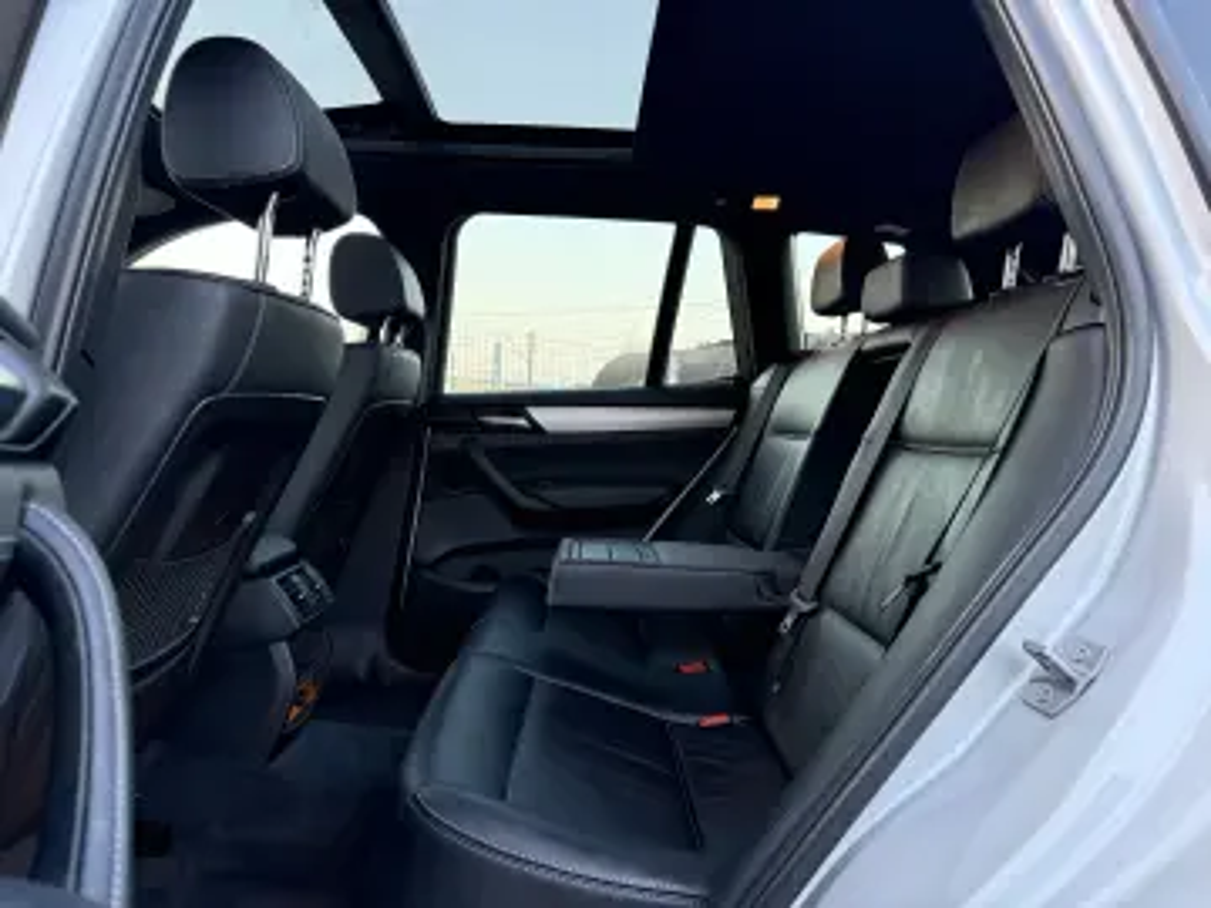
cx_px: 606
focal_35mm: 24
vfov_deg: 56.8
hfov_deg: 71.6
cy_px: 454
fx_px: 840
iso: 320
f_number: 1.78
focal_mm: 6.76
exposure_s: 1/60
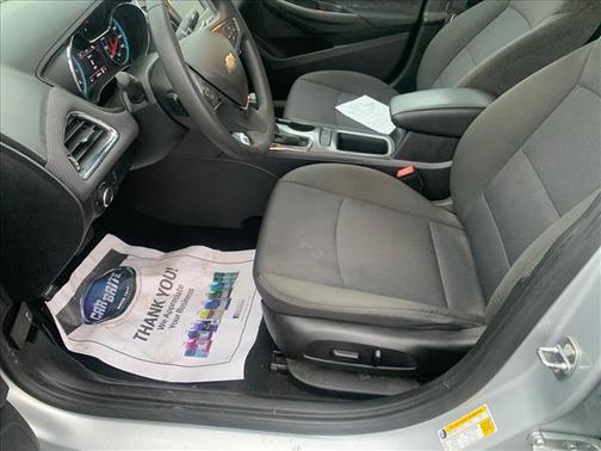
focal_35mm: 26
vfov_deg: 53.1
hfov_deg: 67.3
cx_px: 300
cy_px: 226
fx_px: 451
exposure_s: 1/60
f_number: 1.8
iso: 320
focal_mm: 4.25
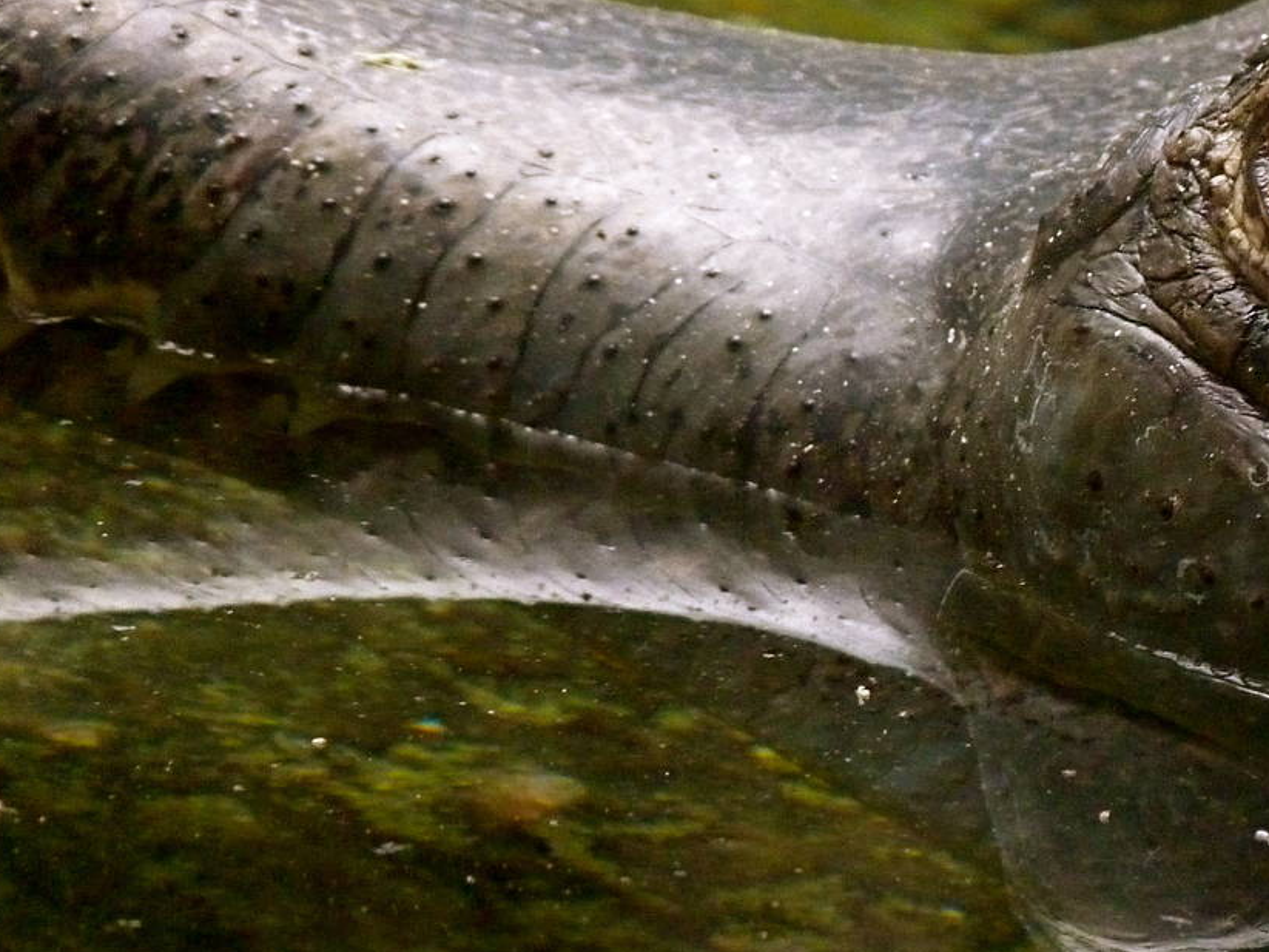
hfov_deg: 1.9
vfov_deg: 1.4
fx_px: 38927
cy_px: 454
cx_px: 1212
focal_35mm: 1062
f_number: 4.8
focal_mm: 98.2
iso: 800
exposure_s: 1/200
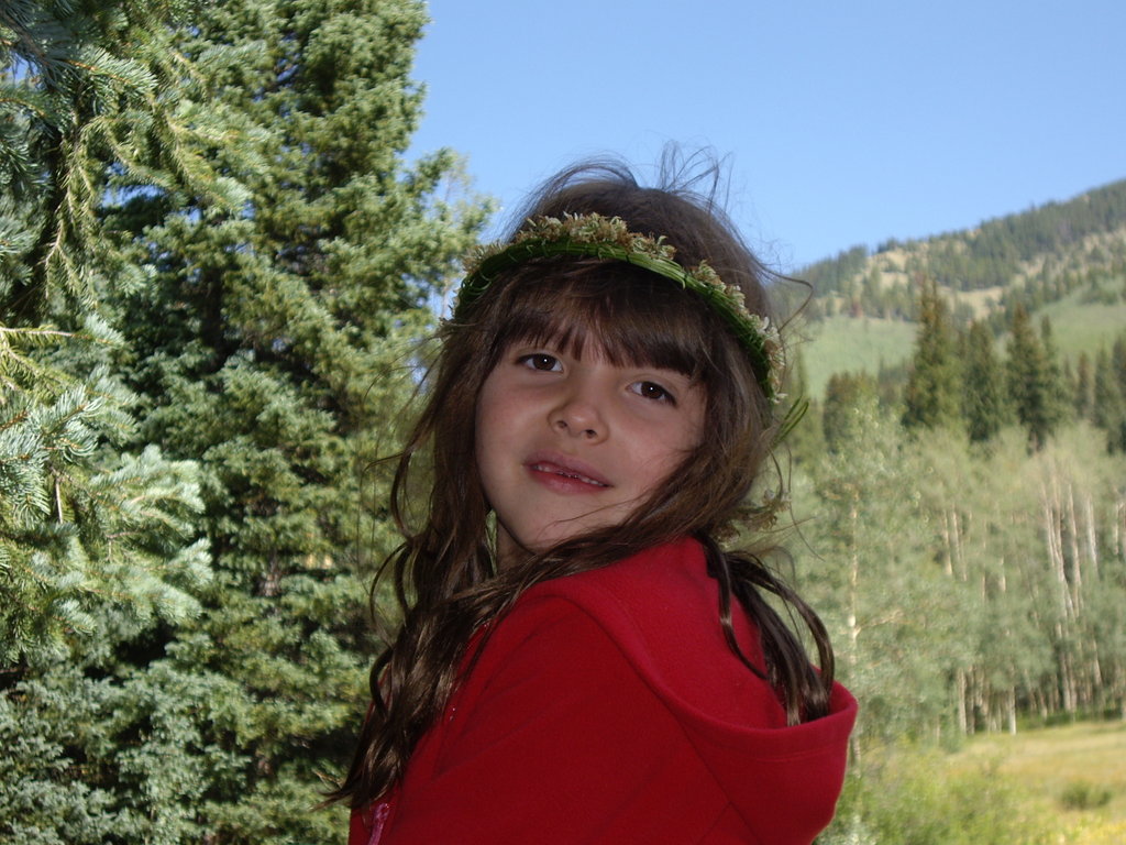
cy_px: 422
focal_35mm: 79
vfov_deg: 18.7
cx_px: 563
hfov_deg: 24.7
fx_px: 2570
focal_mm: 12.8
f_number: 4.1
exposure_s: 1/160
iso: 50
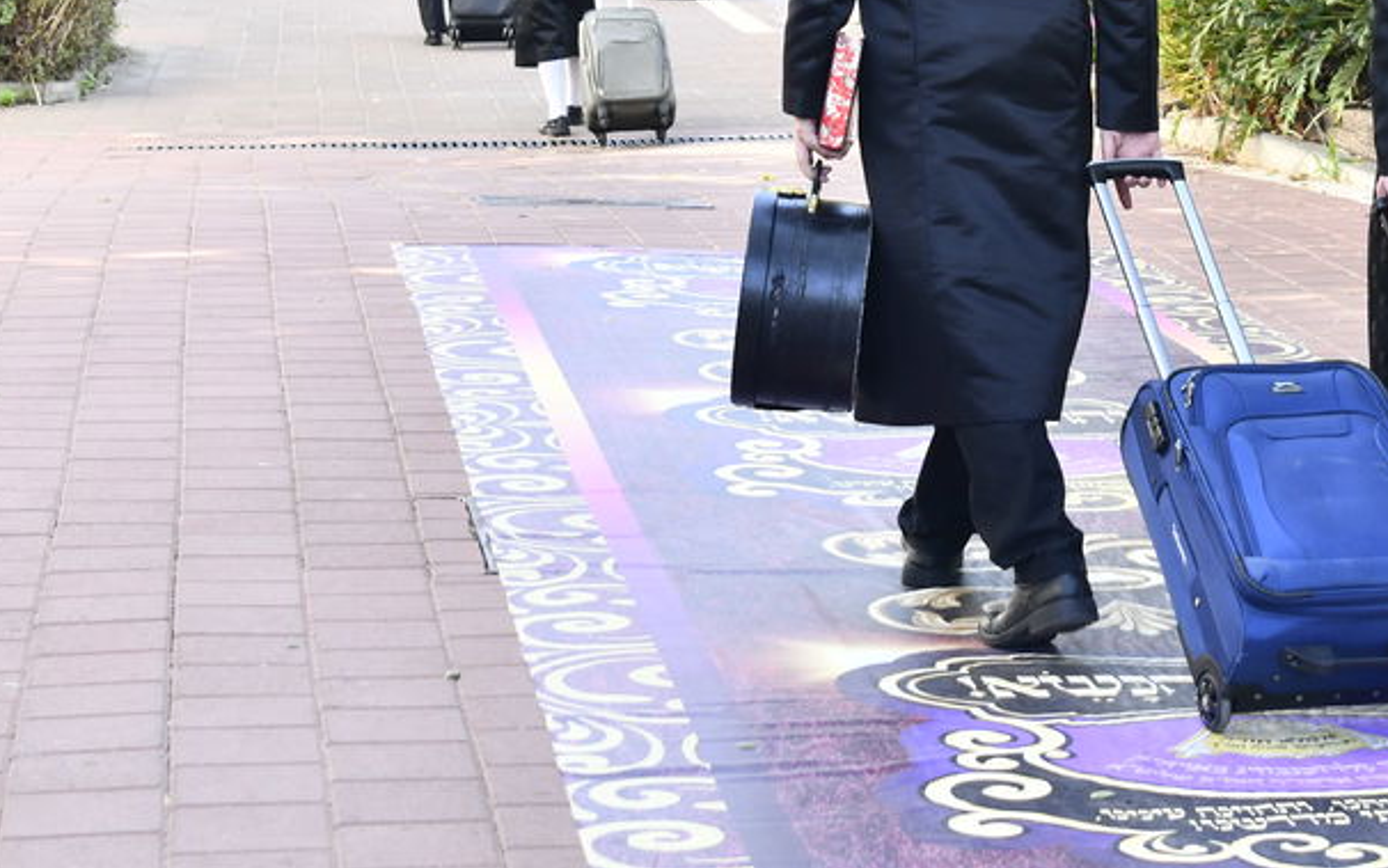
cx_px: 1111
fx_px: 4275
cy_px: -6
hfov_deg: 18.3
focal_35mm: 113
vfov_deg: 11.5
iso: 320
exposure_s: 1/200
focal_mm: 48
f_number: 5.6
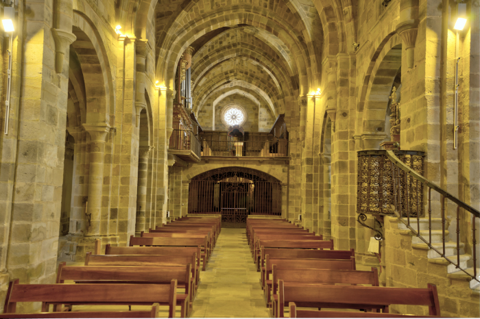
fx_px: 400
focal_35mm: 30
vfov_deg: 43.6
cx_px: 240
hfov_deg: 62.0
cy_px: 160
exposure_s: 1/10
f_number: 4
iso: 800
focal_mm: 30
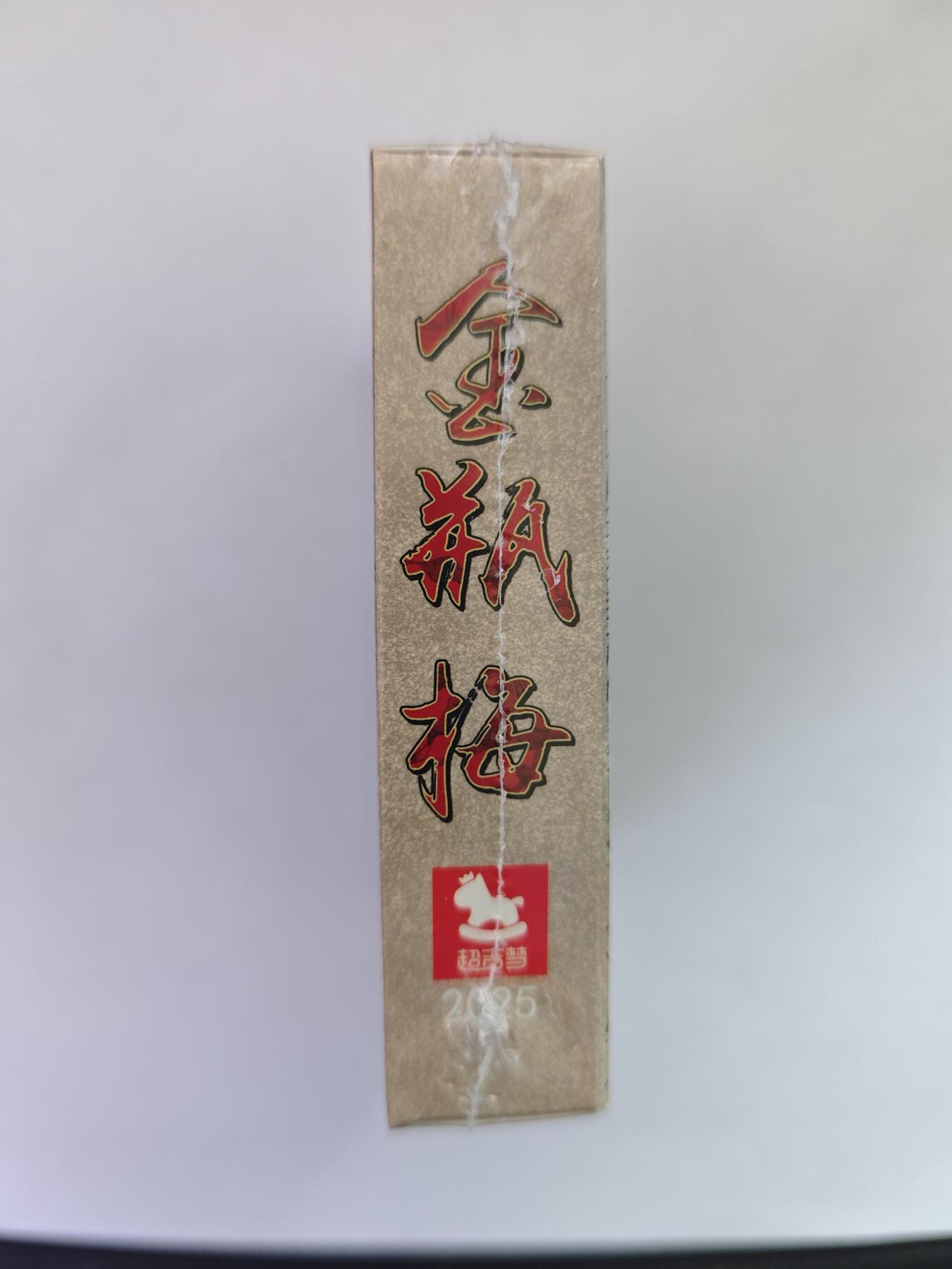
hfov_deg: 58.9
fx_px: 843
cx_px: 476
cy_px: 634
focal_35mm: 23
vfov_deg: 73.9
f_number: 1.6
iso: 800
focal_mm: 6.55
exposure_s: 1/33.3
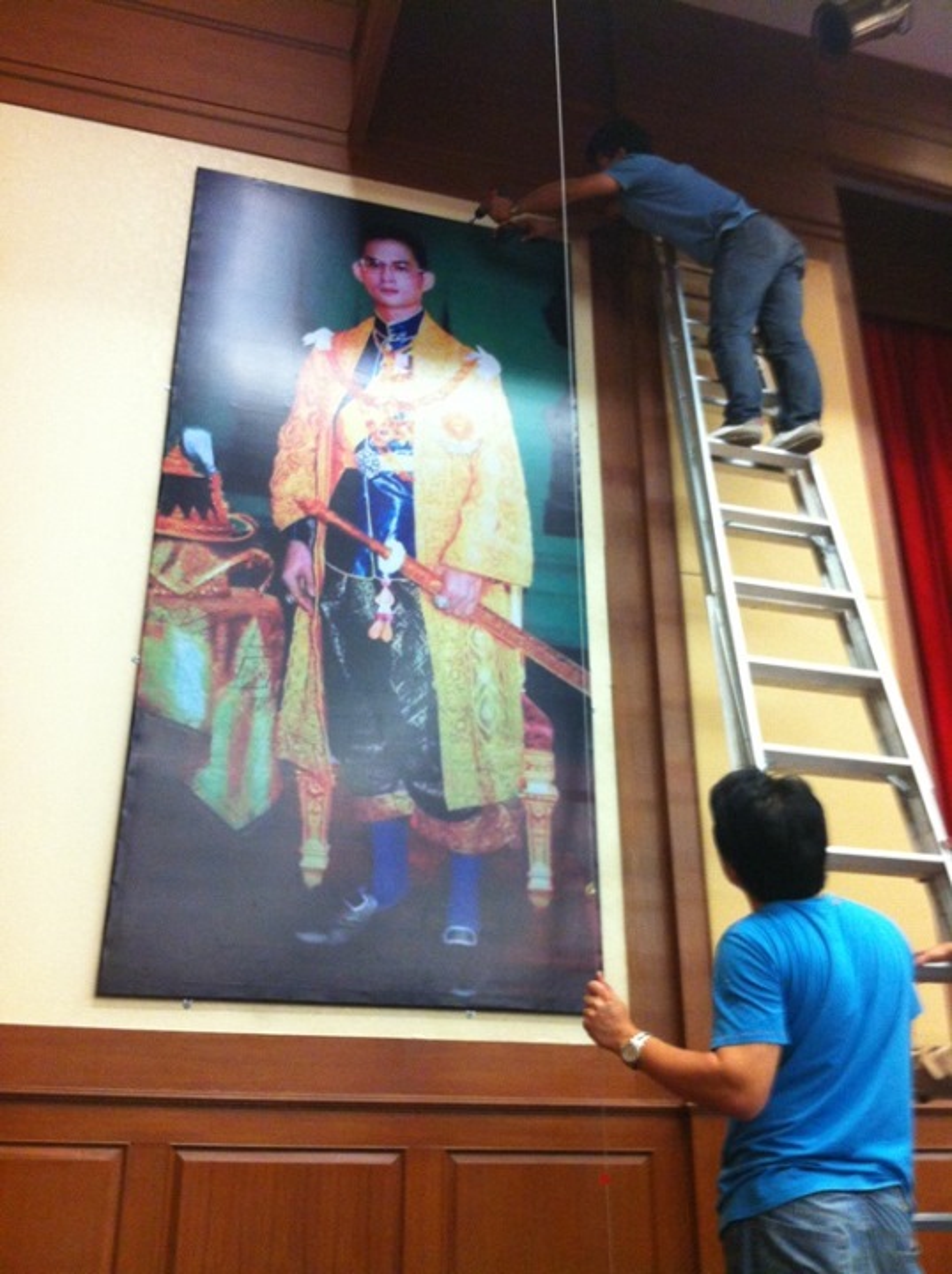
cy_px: 637
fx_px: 1286
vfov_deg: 52.7
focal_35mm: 35
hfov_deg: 40.6
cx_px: 476
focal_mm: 3.85
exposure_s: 1/15
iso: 250
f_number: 2.8
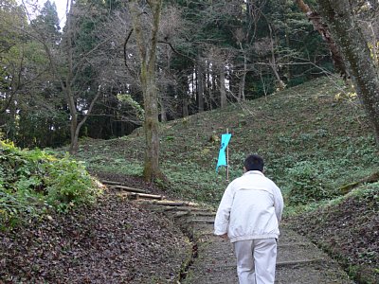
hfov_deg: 52.6
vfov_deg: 40.7
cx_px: 190
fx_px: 383
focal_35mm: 35
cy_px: 142
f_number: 3.6
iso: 80
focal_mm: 7.4
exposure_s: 1/50
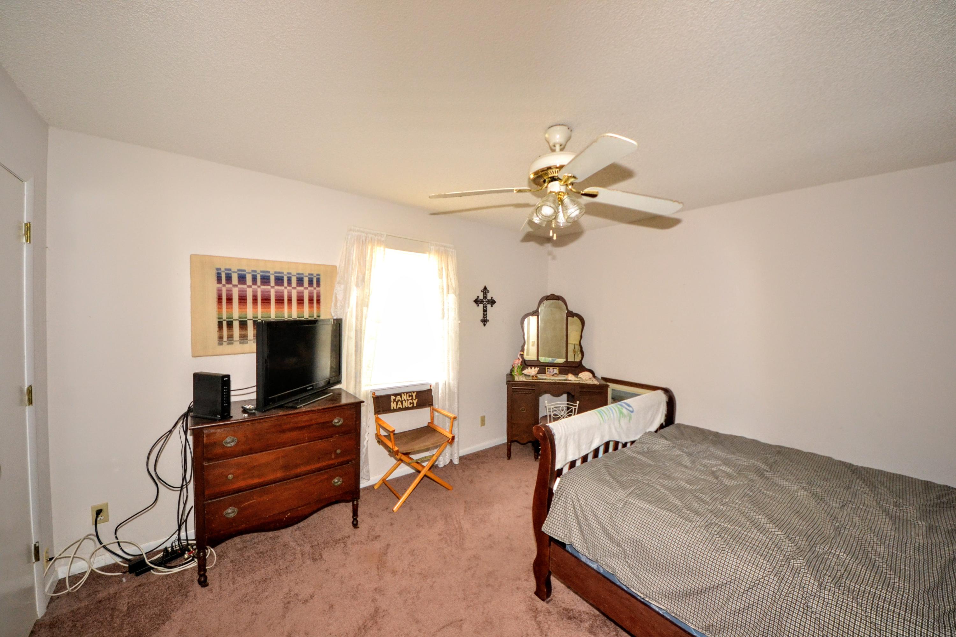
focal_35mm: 12
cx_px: 478
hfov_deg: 112.6
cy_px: 318
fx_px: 319
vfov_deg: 90.0
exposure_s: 1/60
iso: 1250
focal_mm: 8
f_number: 4.5
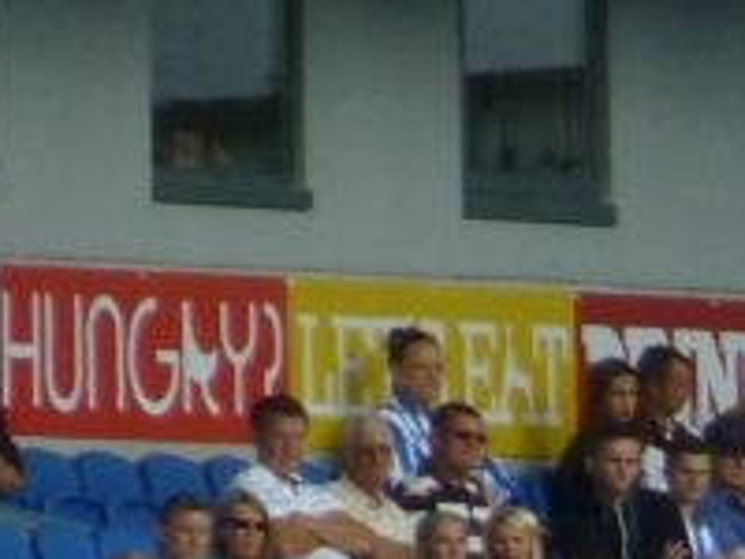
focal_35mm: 1871
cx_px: 2071
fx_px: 40267
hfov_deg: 1.1
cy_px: 1588
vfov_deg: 0.8
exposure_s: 1/320
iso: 200
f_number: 5.9
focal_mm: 55.7
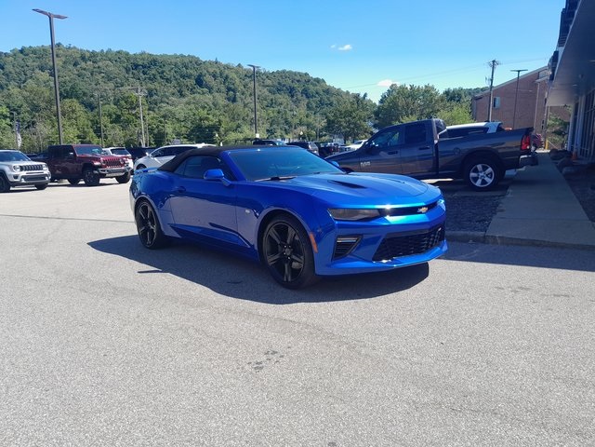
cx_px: 298
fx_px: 464
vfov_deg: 51.4
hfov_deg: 65.3
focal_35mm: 27
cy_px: 224
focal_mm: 4
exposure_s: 1/260
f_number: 1.8
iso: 40
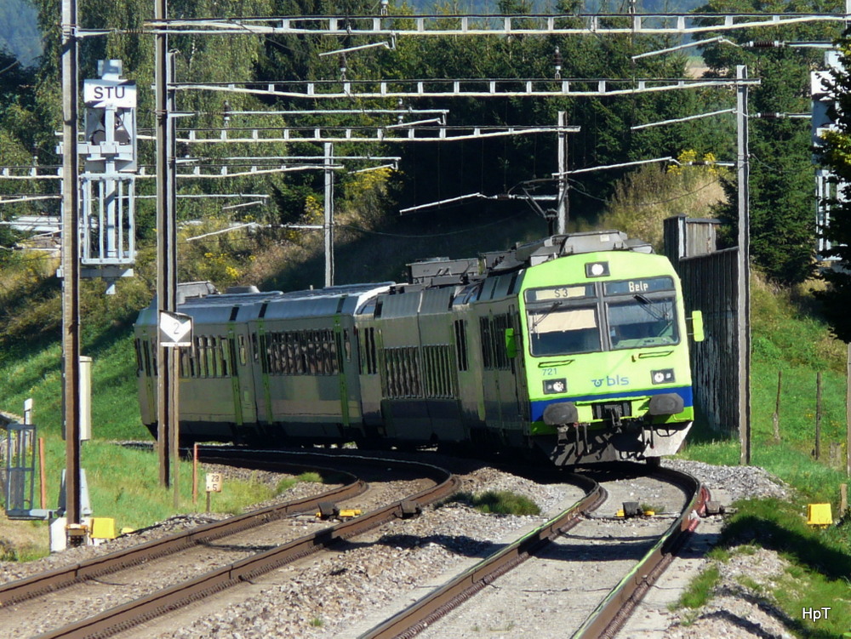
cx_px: 426
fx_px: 8609
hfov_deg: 5.7
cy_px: 320
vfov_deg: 4.3
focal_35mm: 350
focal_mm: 57.4
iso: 100
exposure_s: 1/250
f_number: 5.6
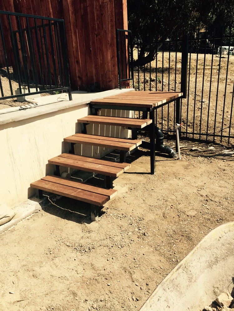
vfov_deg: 61.7
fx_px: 261
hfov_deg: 48.2
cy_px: 156
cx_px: 117
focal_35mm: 29
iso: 32
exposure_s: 1/1980
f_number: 2.2
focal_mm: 4.15
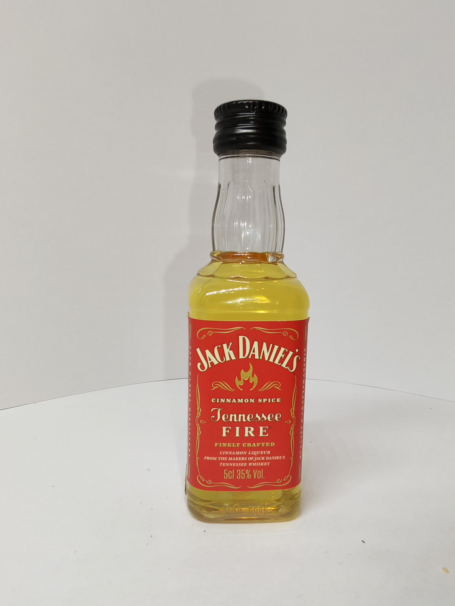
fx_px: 473
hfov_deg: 51.4
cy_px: 303
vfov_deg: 65.3
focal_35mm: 27
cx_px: 228
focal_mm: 1.96
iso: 80
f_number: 2.2
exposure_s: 1/100
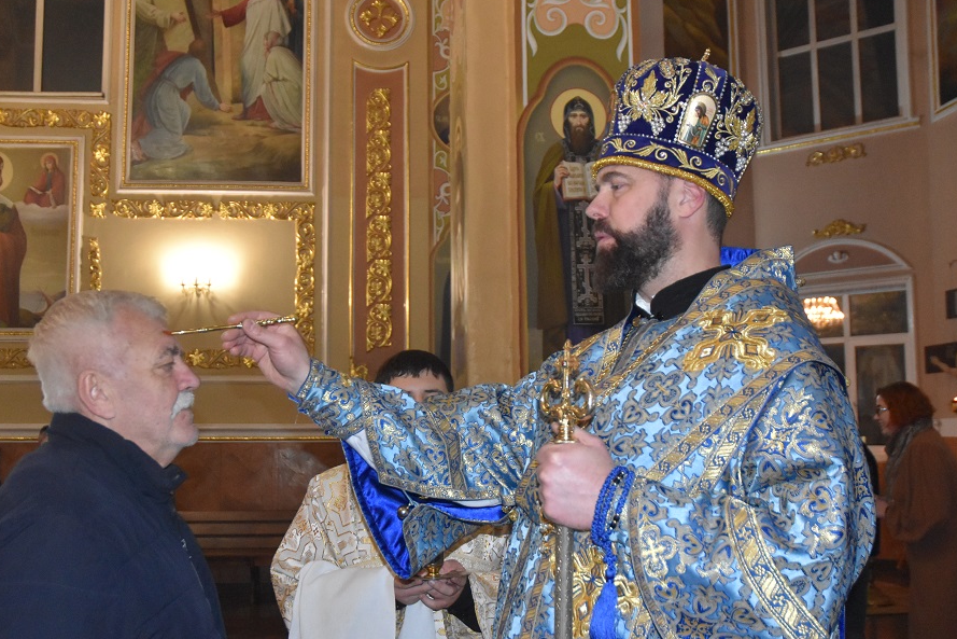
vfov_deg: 35.1
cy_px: 335
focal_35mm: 38
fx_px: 1010
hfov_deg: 50.6
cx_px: 435
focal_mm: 22
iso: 3200
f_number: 3.5
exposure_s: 1/60
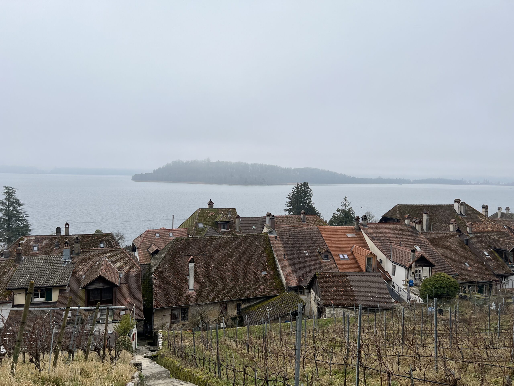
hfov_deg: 67.3
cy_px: 193
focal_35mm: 26
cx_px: 257
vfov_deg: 53.1
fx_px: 386
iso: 50
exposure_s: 1/753
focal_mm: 5.7
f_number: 1.5
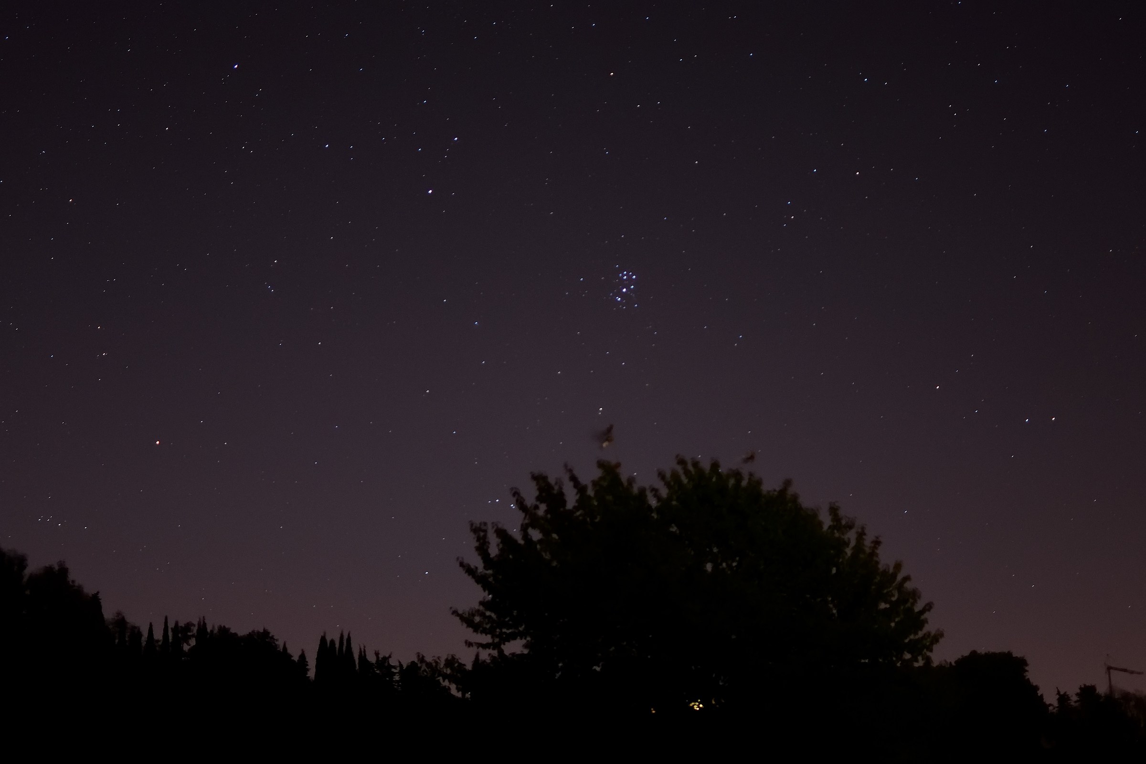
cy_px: 382
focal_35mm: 48
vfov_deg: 28.1
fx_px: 1528
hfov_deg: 41.1
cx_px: 573
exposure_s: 13
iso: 1600
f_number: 3.8
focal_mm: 32
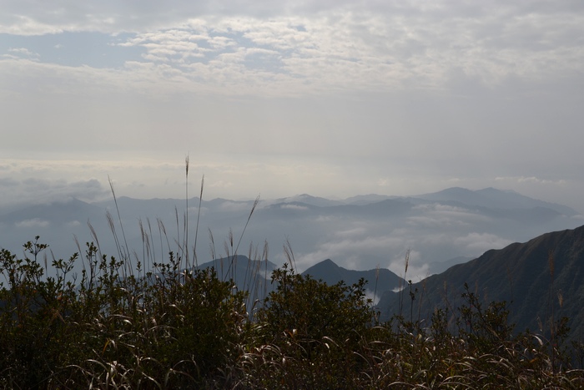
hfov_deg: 46.4
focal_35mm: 42
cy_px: 195
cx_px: 292
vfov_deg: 31.9
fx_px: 681
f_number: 10
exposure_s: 1/400
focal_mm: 28
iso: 100
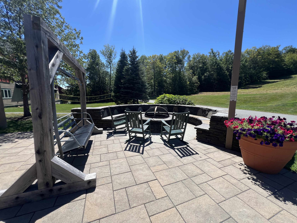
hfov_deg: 106.2
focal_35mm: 13
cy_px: 112
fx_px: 112
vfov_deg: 89.9
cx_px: 148
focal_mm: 1.57
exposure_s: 1/919
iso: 32
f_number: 1.8
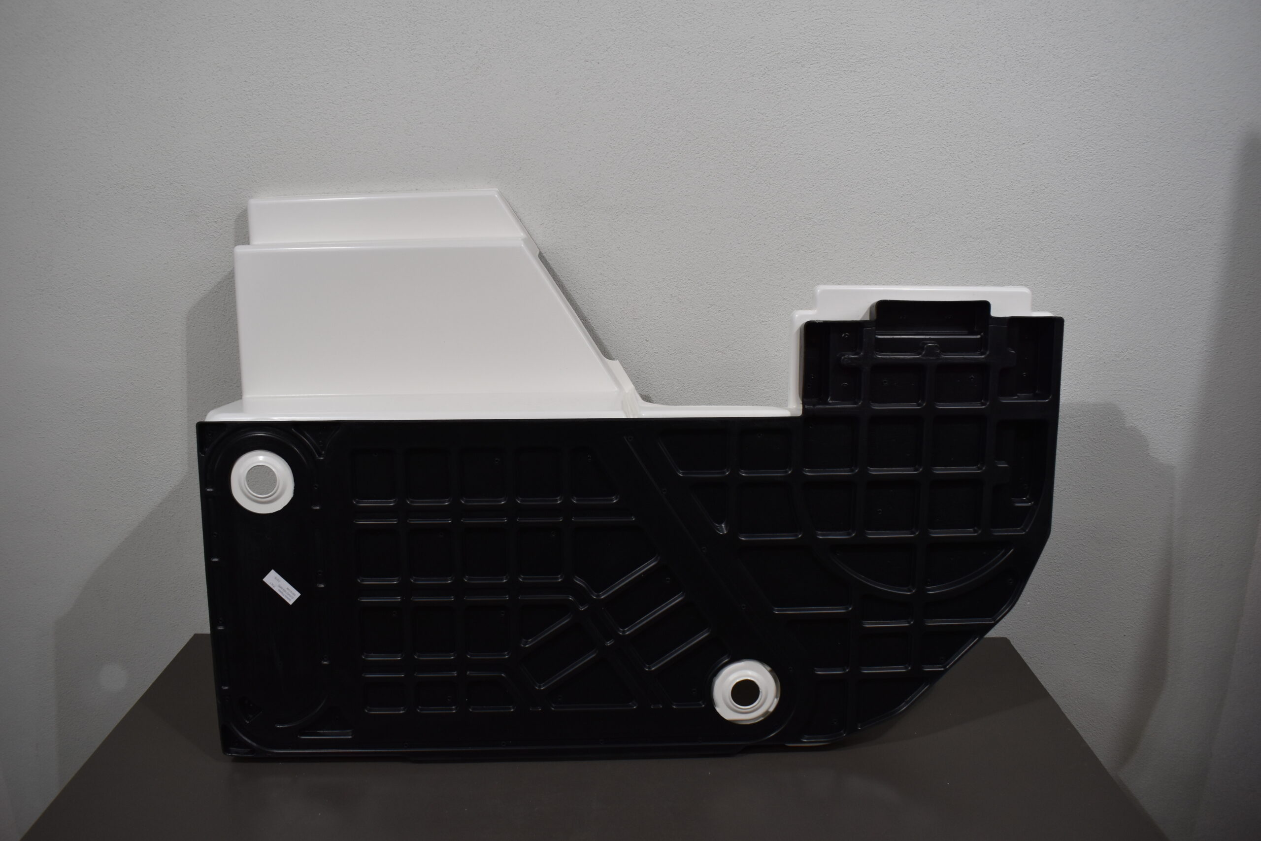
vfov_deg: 47.9
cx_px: 630
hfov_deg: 67.4
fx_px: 946
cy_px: 420
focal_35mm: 27
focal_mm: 18
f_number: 5
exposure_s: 1/250
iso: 400
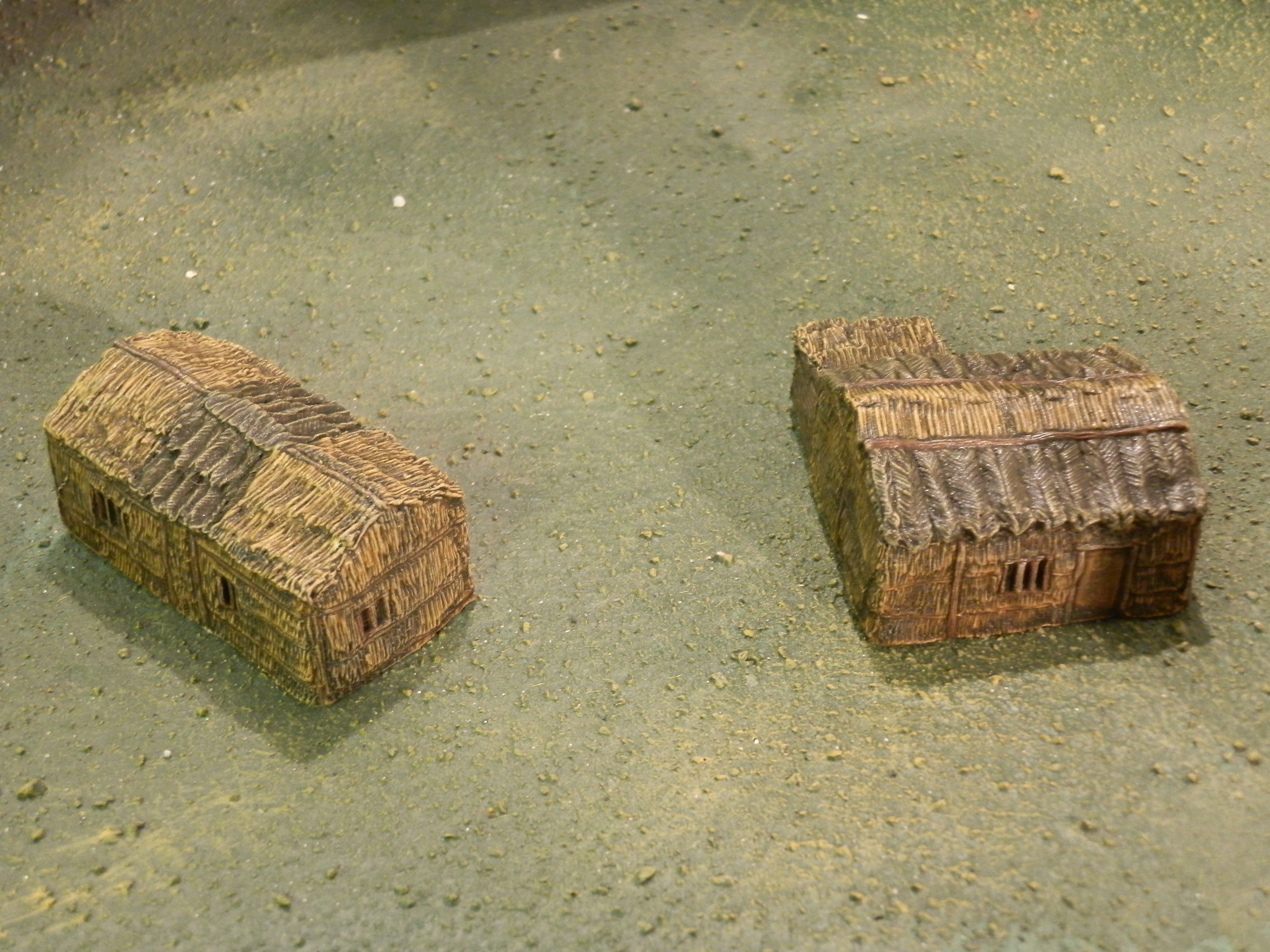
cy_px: 476
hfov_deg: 31.7
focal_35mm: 61
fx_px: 2238
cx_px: 635
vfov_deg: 24.0
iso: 320
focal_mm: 10.99
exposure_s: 1/8
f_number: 3.7
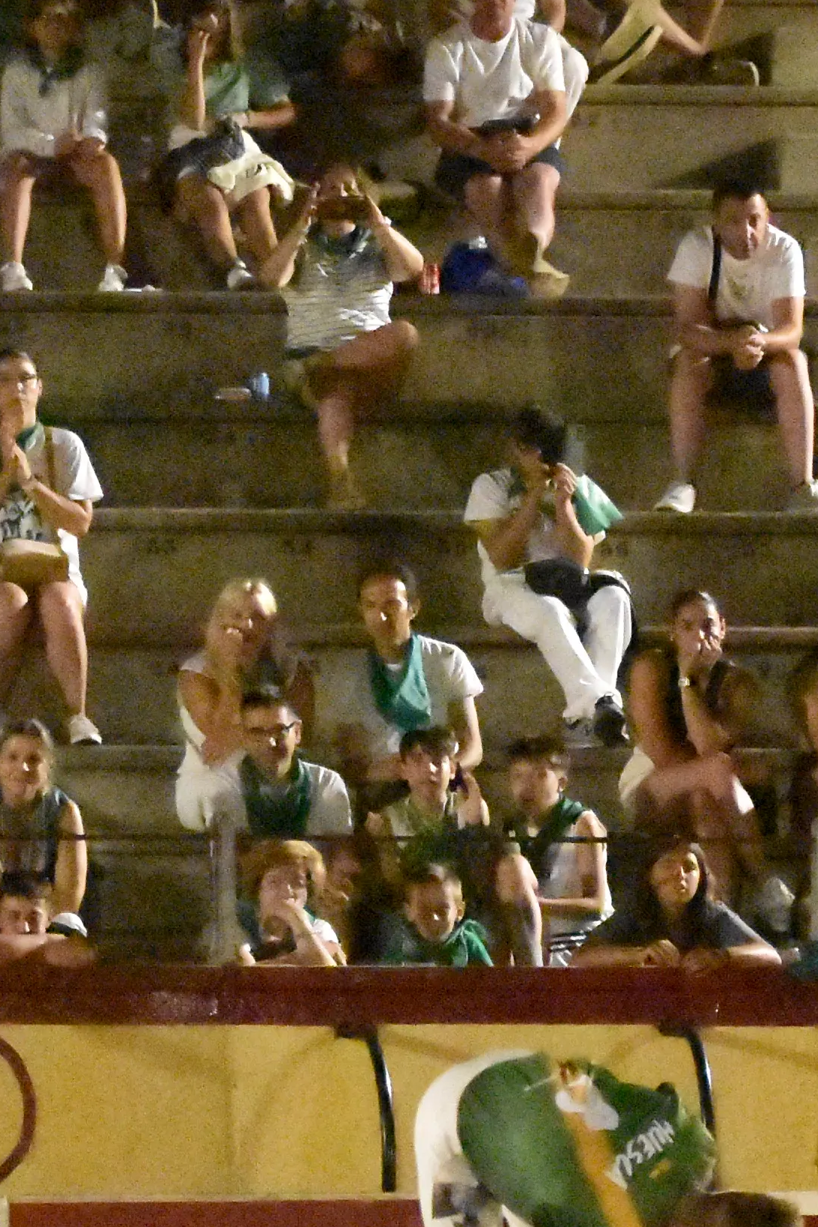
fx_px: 15036
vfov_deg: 4.7
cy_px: 1360
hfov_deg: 3.1
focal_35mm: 441
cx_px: 984
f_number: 5
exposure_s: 1/400
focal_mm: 80
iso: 25600
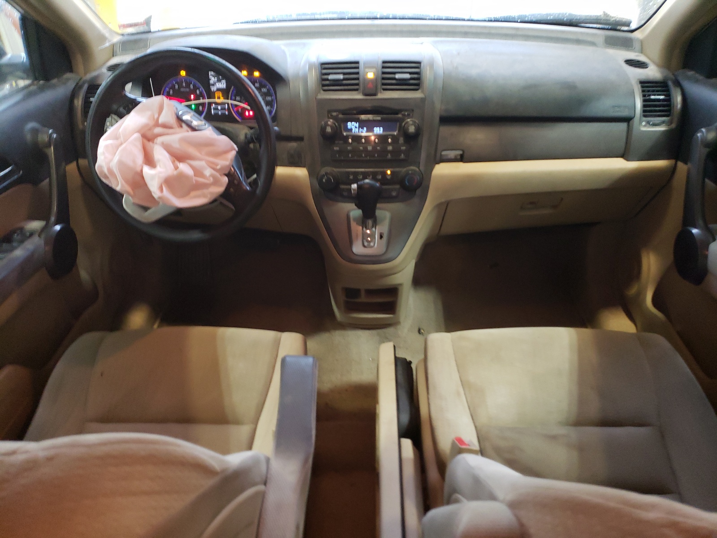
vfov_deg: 53.1
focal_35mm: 26
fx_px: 539
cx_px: 358
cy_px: 269
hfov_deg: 67.3
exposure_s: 1/30
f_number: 1.5
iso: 279
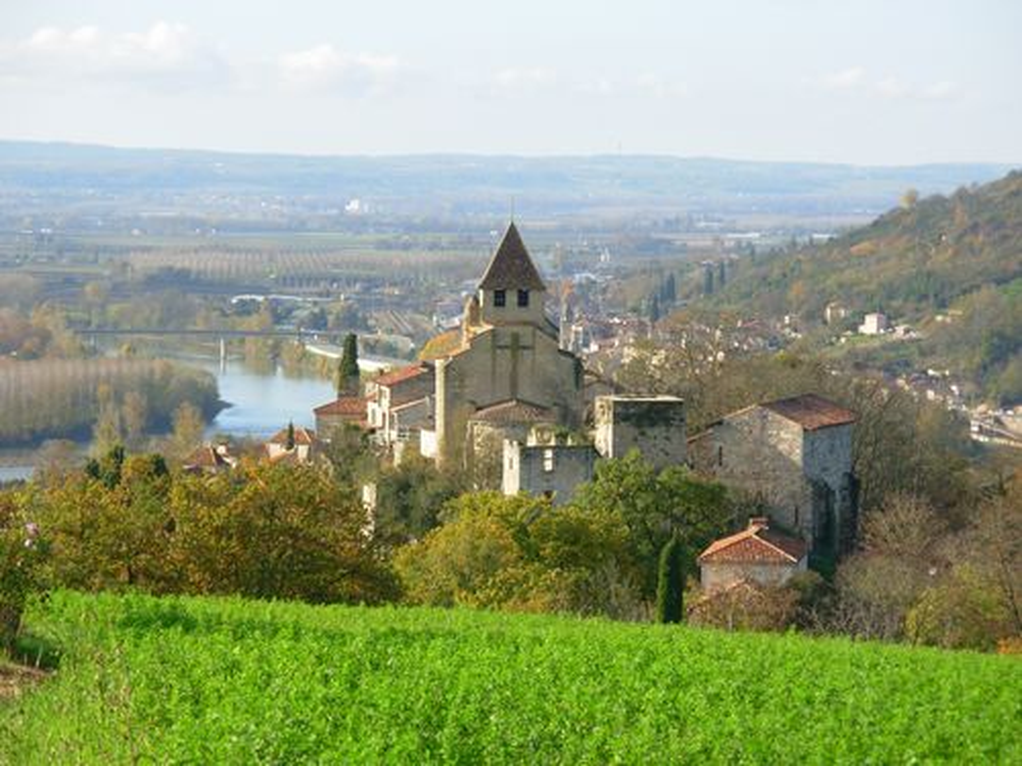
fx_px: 4517
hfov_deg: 12.9
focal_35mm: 153
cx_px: 511
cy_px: 383
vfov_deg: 9.7
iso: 50
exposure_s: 1/287
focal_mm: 25.3
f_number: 4.7
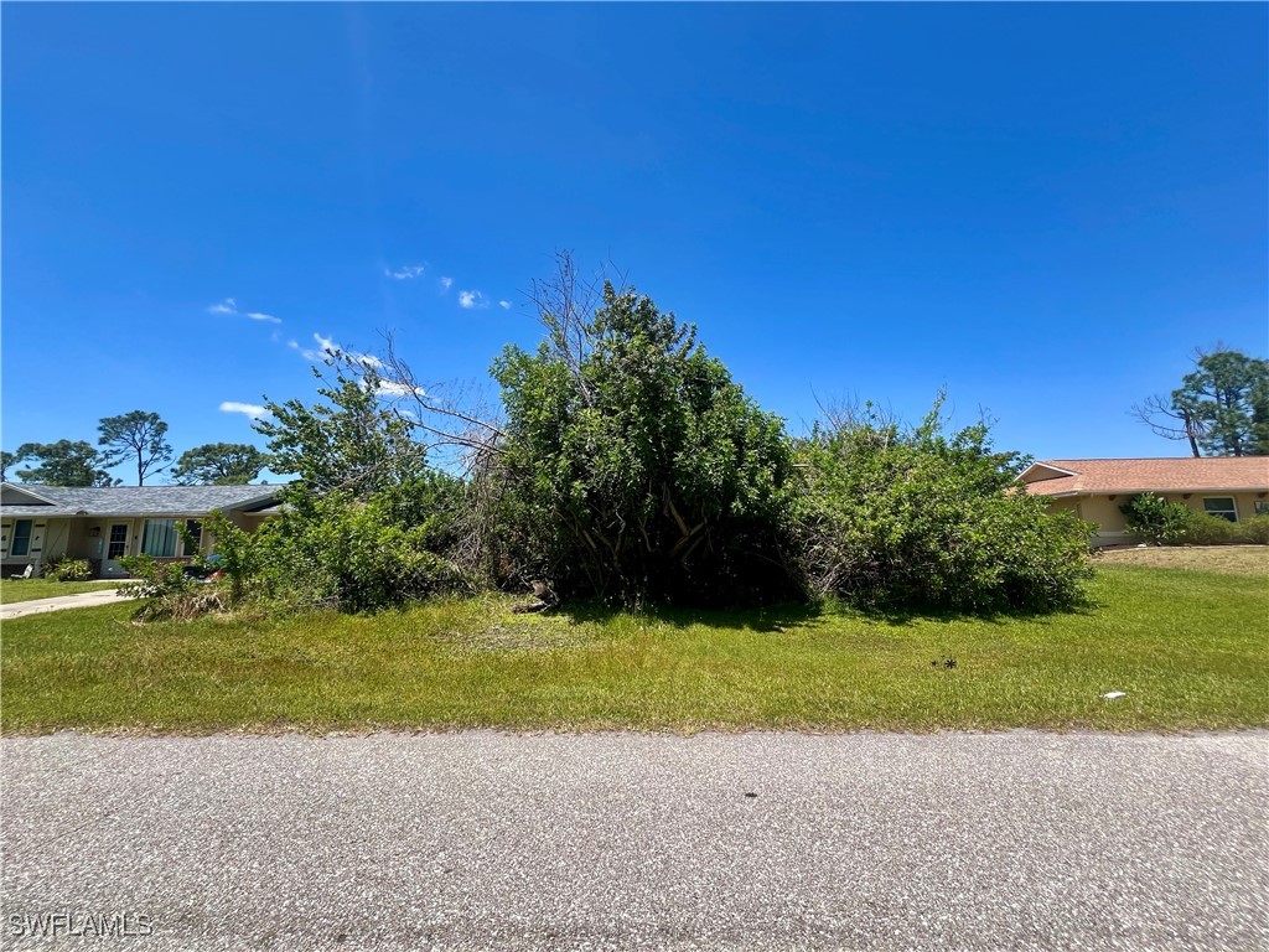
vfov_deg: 89.9
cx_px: 634
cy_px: 476
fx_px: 477
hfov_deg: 106.2
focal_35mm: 13
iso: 32
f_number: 1.8
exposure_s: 1/978
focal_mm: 1.57
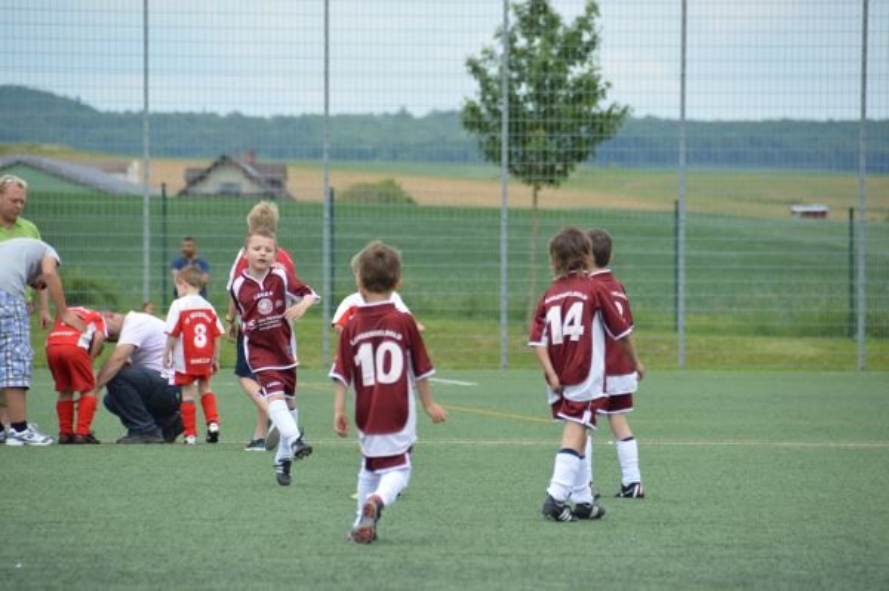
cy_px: 296
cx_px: 444
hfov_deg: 6.9
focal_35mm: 300
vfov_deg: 4.6
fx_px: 7402
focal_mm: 200
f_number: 5.6
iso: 400
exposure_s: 1/1000
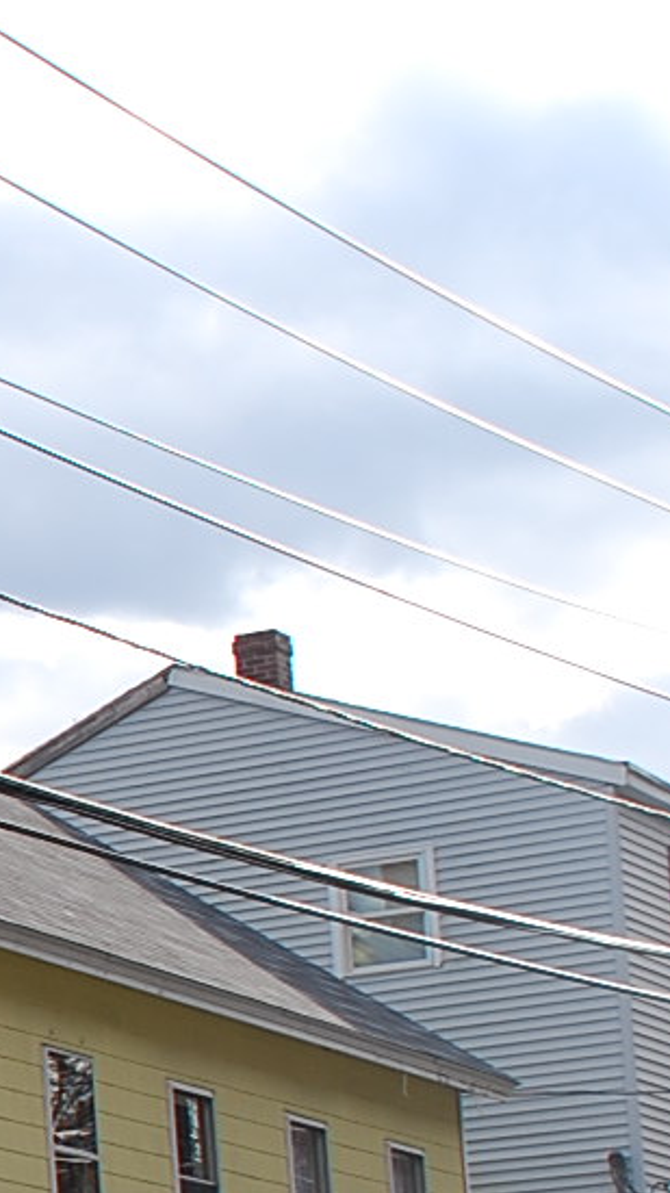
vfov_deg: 15.9
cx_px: -1292
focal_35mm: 133
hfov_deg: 7.9
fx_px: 4204
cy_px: 1076
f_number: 7.1
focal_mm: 24
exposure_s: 1/200
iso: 100
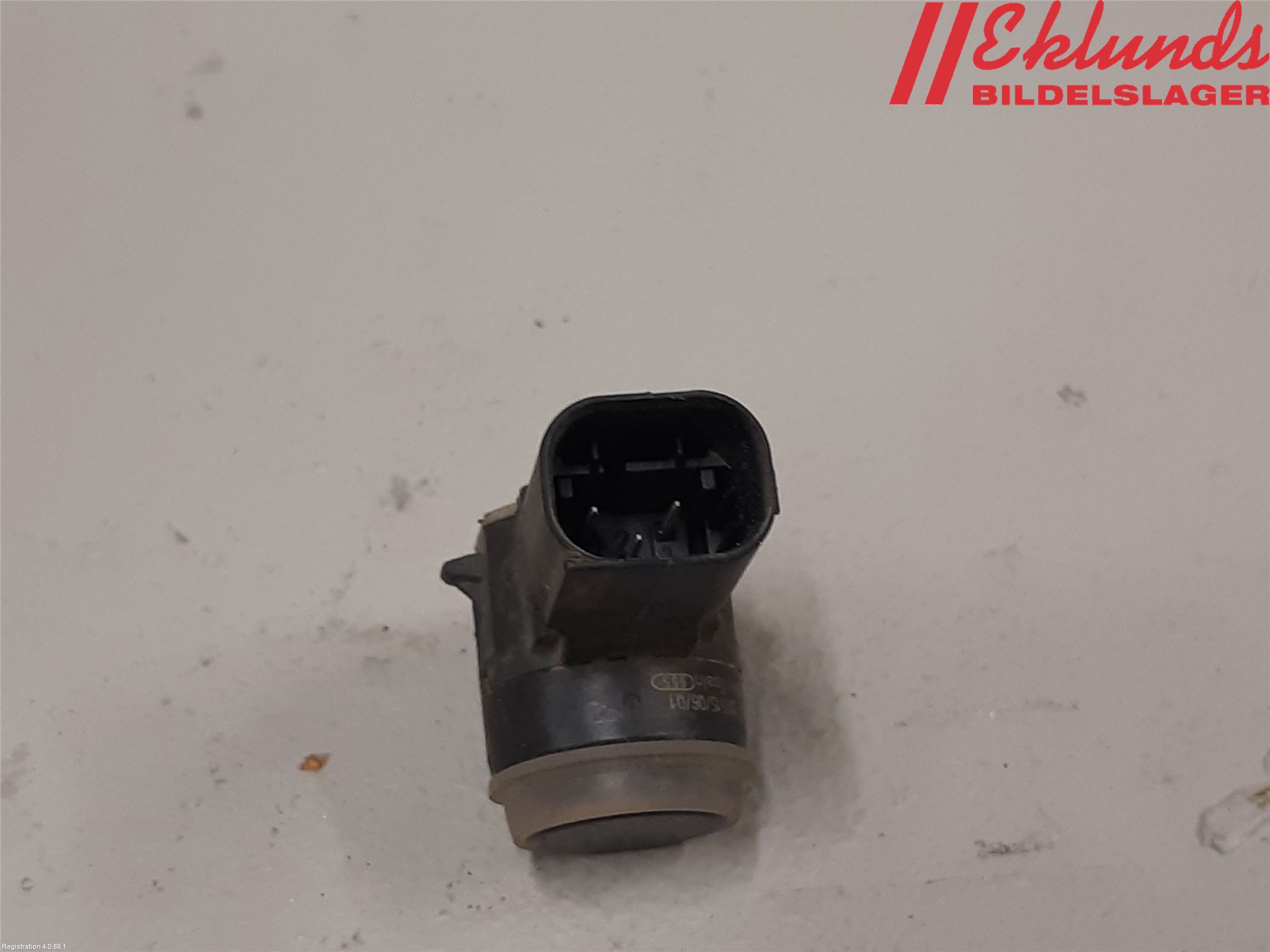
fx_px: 954
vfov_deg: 53.1
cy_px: 476
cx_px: 635
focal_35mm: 26
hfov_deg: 67.3
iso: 100
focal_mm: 3.93
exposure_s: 1/50
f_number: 1.7
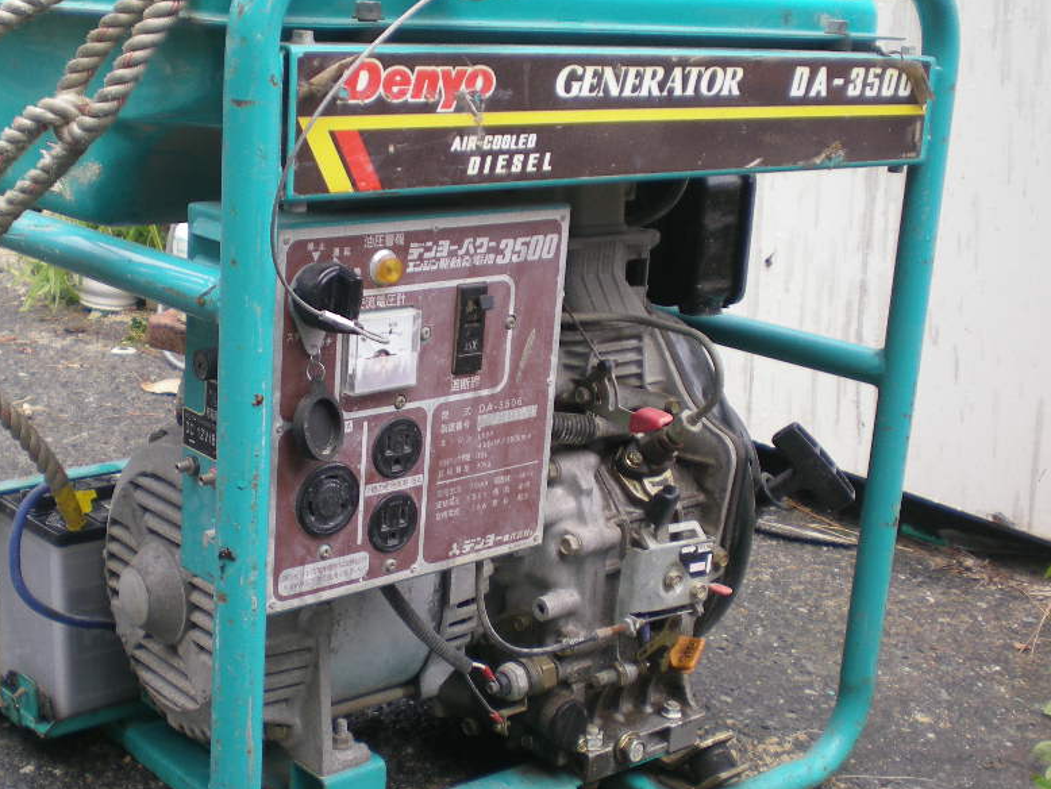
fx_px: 1519
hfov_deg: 37.9
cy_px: 393
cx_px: 381
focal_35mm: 50
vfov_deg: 29.1
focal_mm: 6.3
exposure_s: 1/90.8
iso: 50
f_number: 3.1
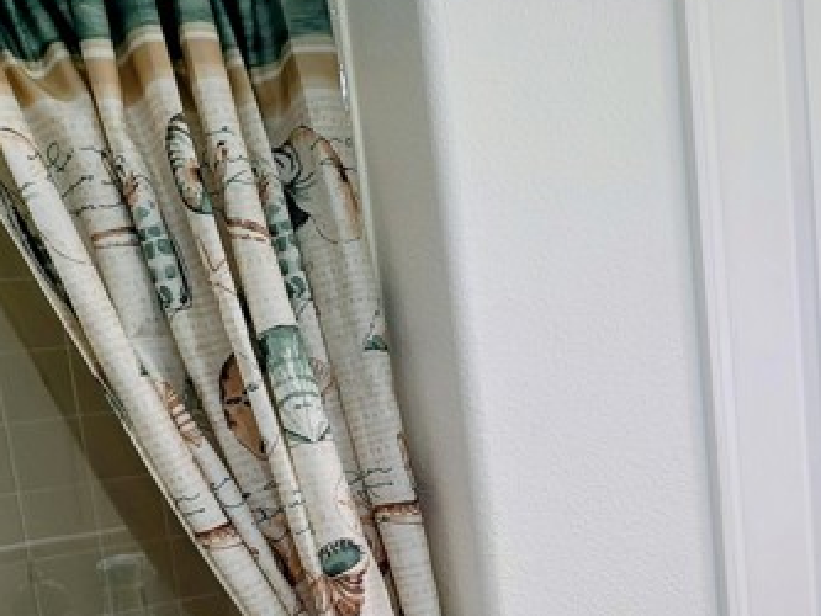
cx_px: 567
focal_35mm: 48
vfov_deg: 29.1
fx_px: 1139
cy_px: 554
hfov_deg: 39.0
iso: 80
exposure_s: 1/120
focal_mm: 7
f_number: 1.8
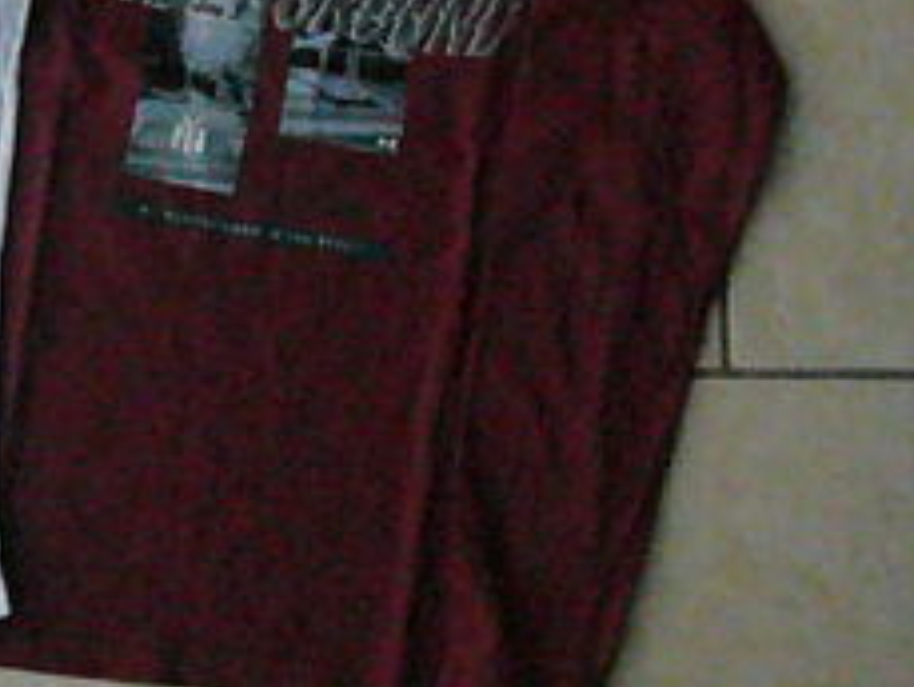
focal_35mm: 88
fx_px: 2325
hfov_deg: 21.3
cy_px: 164
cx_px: -40
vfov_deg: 16.7
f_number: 10
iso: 3200
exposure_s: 1/250
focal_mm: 6.9
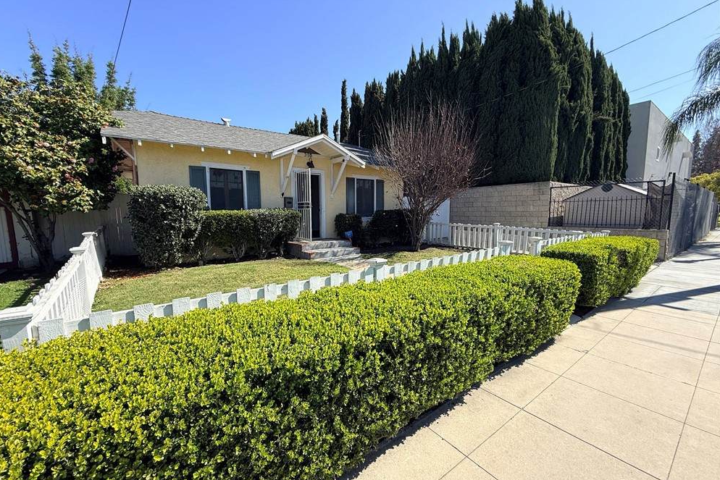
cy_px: 242
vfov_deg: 77.3
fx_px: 300
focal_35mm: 15
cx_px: 352
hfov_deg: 100.4
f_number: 2.2
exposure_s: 1/1001
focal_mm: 2.22
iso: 50
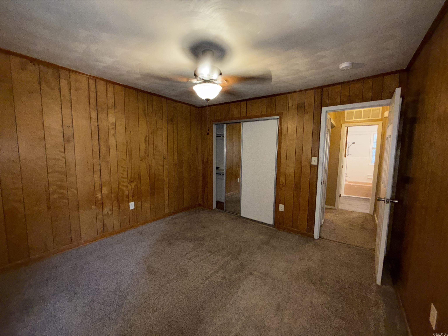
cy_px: 168
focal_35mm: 14
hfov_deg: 102.1
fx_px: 181
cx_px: 224
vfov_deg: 85.7
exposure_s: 1/40
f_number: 2.2
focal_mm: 2.22
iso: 250
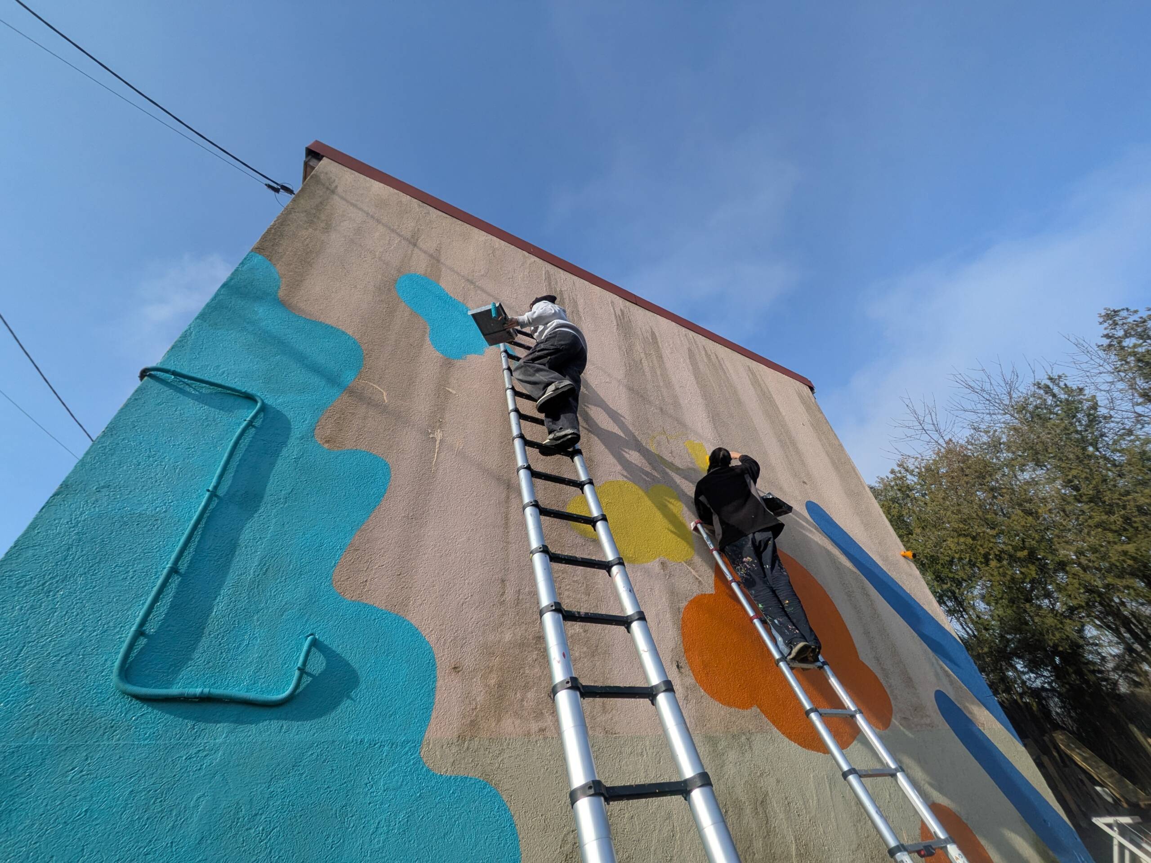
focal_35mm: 14
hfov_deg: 102.1
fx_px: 466
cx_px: 576
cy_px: 432
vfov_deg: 85.7
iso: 46
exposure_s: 1/2092
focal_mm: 1.83
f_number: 2.2
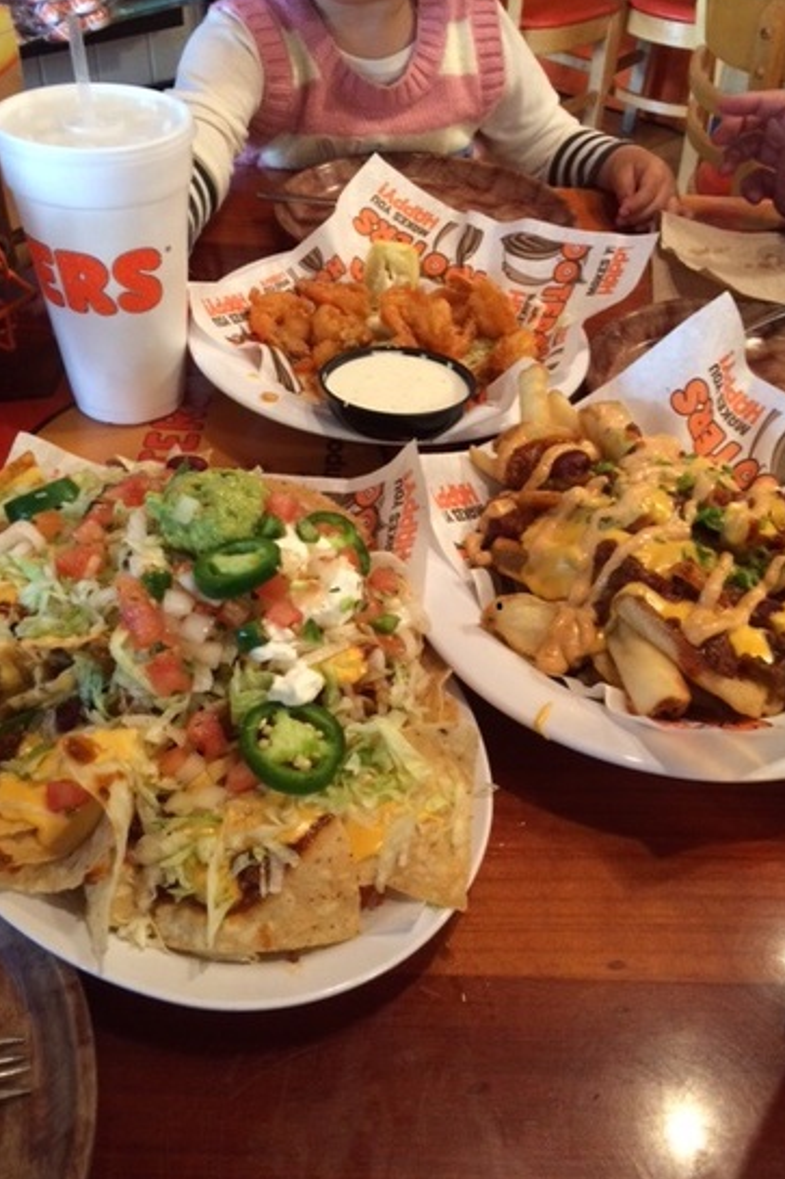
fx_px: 1015
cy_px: 578
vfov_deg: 60.3
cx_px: 415
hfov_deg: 42.3
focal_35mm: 31
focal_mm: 4.15
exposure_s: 1/24
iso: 250
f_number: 2.2
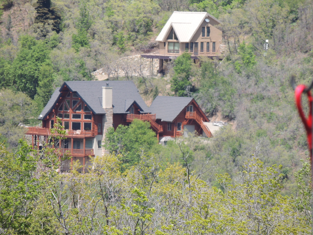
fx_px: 5425
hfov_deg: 3.3
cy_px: 118
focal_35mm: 600
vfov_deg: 2.5
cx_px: 156
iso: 220
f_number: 4.9
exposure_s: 1/800
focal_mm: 107
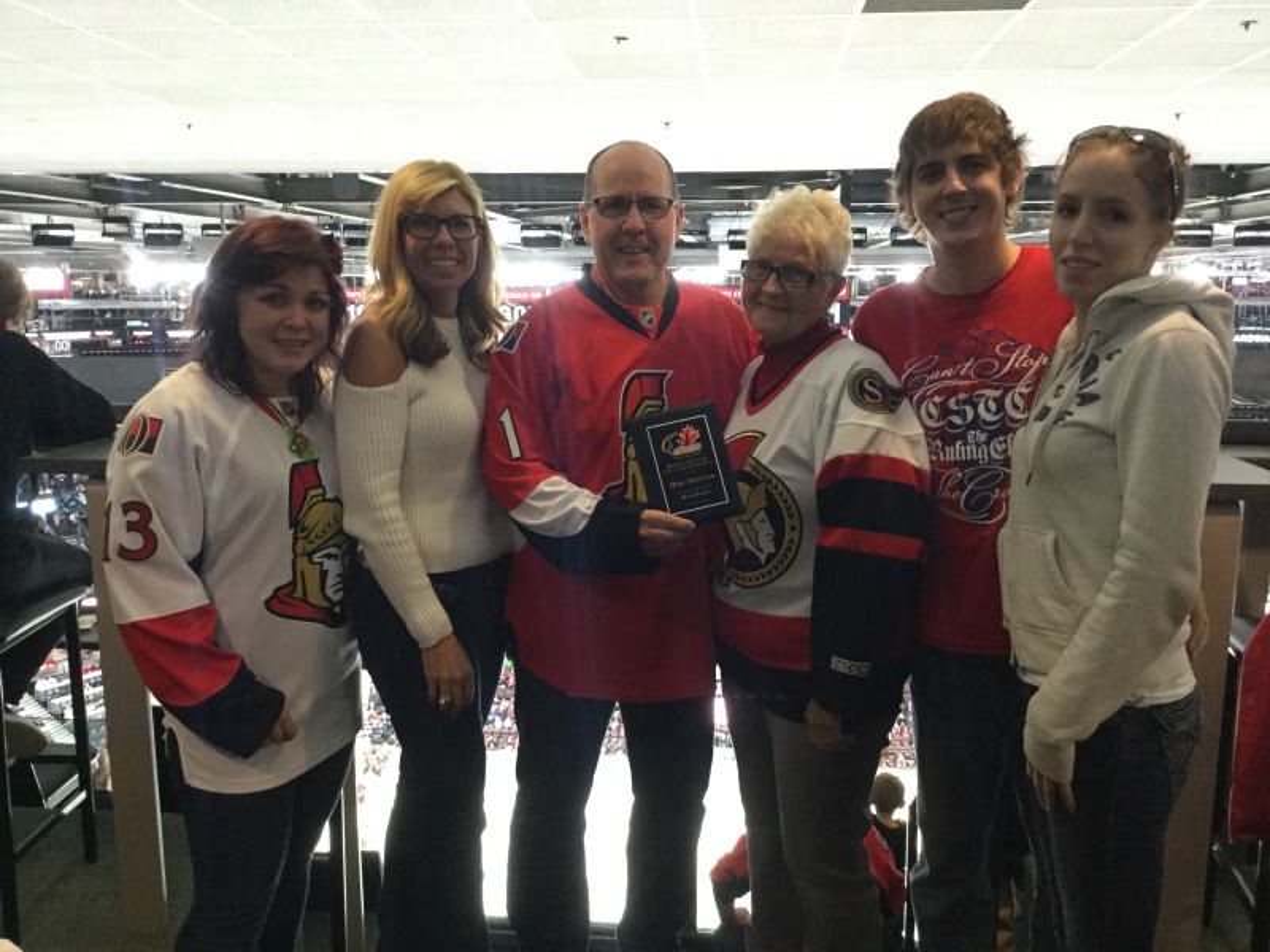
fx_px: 1137
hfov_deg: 58.4
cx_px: 635
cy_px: 476
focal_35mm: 31
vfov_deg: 45.4
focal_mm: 3.3
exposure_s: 1/17
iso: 200
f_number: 2.4
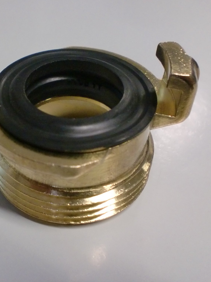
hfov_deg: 30.6
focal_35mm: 47
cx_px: 63
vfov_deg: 40.4
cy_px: 140
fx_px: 382
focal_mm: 6.3
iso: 320
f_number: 3.1
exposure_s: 1/60
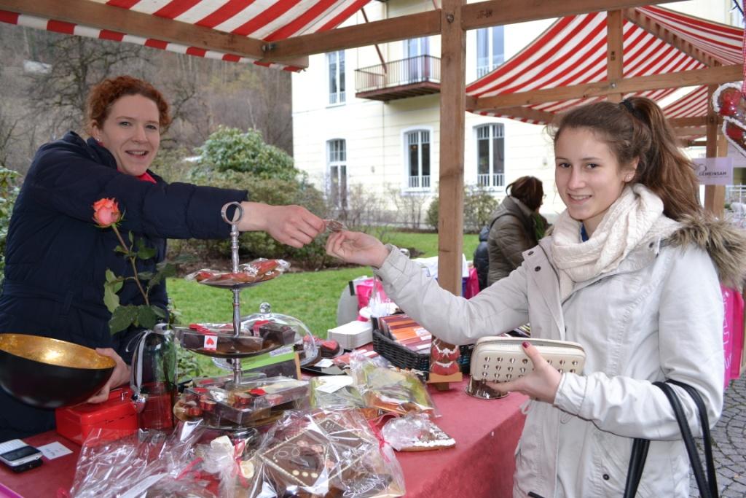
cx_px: 373
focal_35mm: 27
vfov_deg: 47.9
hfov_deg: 67.4
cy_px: 249
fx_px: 560
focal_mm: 18
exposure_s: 1/80
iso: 400
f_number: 4
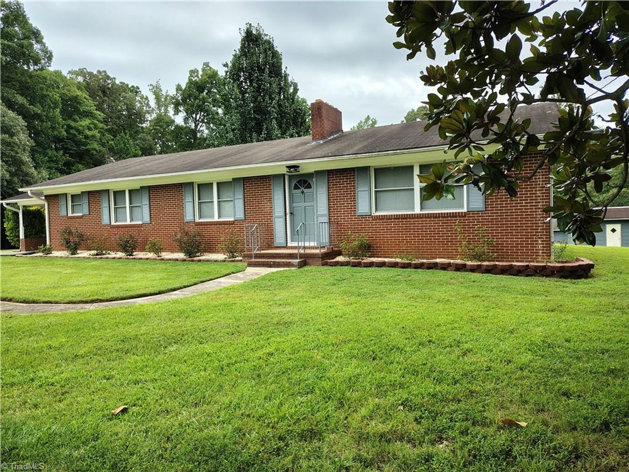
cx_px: 314
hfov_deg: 71.6
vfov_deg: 56.8
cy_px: 236
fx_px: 436
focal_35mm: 24
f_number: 1.8
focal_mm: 5.56
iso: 100
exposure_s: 1/241
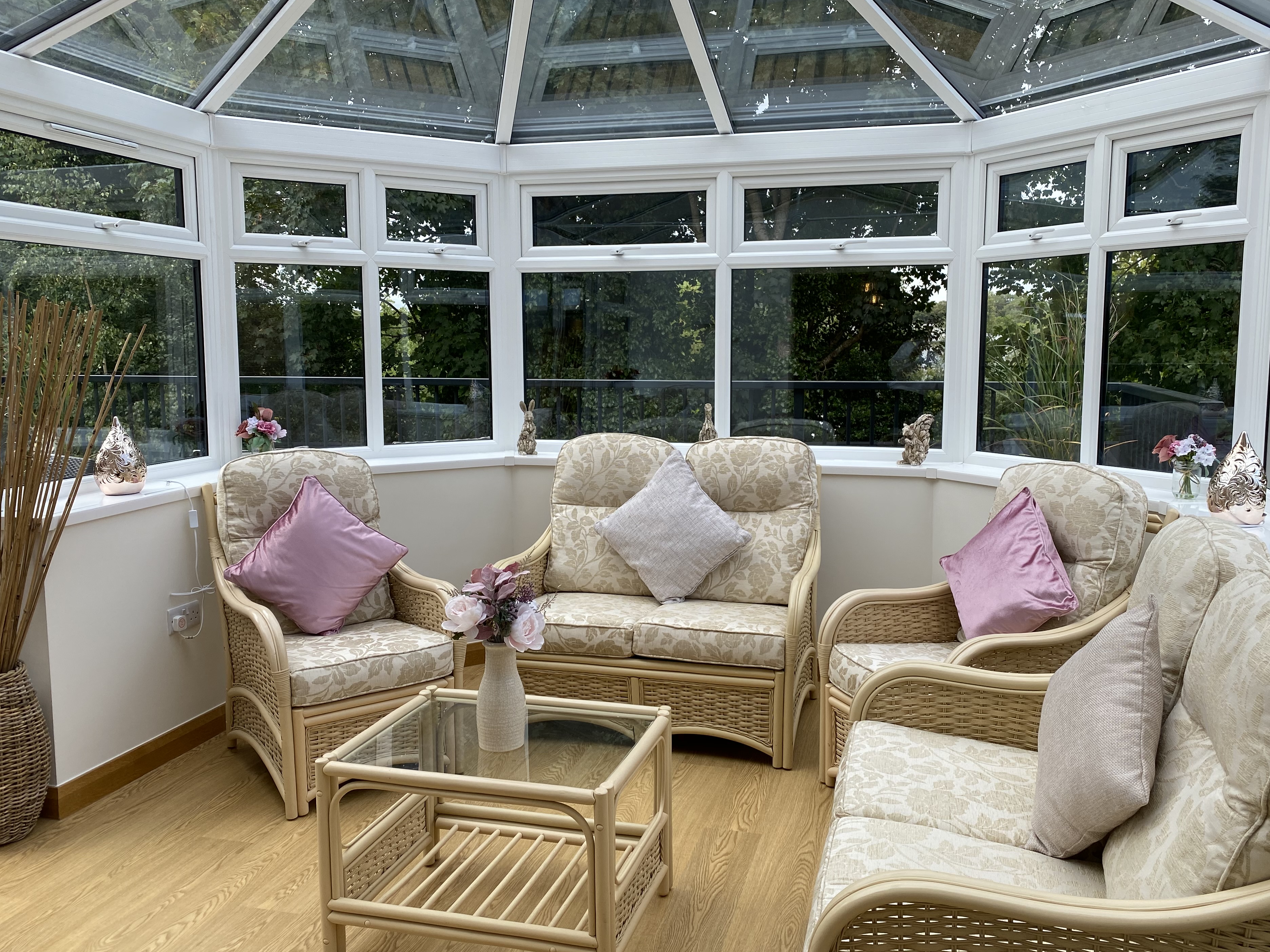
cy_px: 471
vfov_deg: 49.7
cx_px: 668
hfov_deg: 63.4
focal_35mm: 28
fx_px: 1027
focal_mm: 4.25
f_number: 1.8
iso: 32
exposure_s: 1/728
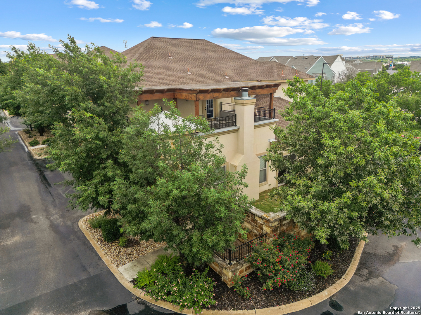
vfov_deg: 56.8
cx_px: 210
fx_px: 292
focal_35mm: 24
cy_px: 158
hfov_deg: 71.6
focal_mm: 6.72
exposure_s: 1/1600
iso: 110
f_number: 1.7
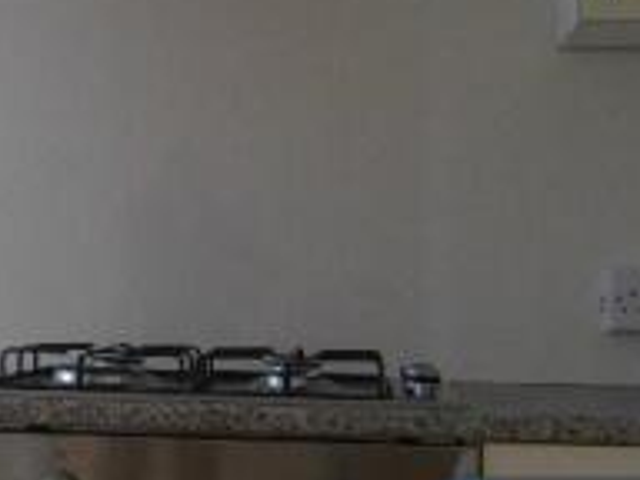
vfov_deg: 15.2
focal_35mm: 97
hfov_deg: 19.2
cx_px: -108
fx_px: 1793
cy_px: 118
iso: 100
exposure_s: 1/160
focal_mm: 5.7
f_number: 2.9
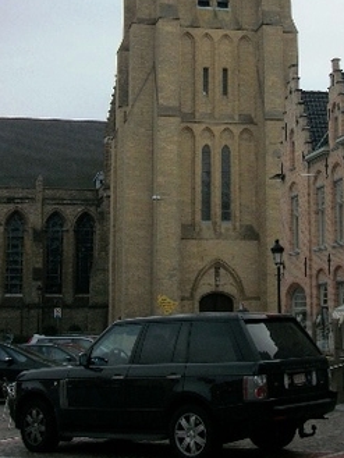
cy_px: 46
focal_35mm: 73
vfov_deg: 25.8
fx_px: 967
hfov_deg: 20.1
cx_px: 221
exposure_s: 1/200
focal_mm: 7.1
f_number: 9.9
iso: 80
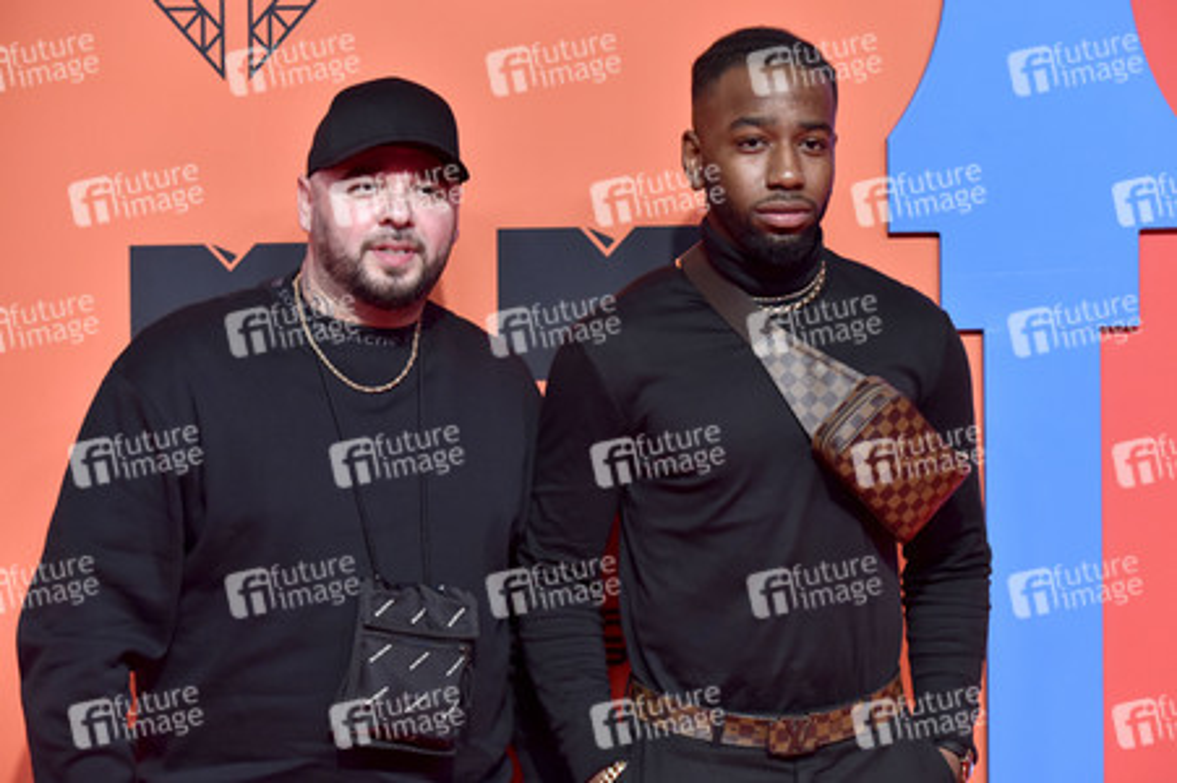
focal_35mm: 112
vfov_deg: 12.2
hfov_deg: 18.3
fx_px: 3659
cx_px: 588
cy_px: 392
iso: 2000
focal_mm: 112
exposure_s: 1/250
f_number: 4.5
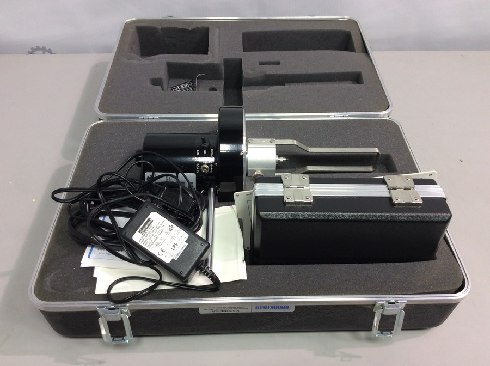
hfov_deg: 56.9
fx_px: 452
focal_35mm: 32
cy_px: 183
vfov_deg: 44.0
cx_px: 245
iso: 50
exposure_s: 1/60
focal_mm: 3.3
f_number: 2.4
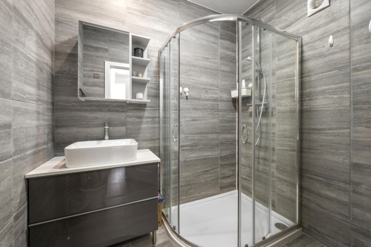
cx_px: 186
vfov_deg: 81.1
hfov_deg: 104.3
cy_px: 124
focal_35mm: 14
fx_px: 144
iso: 200
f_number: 16
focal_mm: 14
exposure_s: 2.5
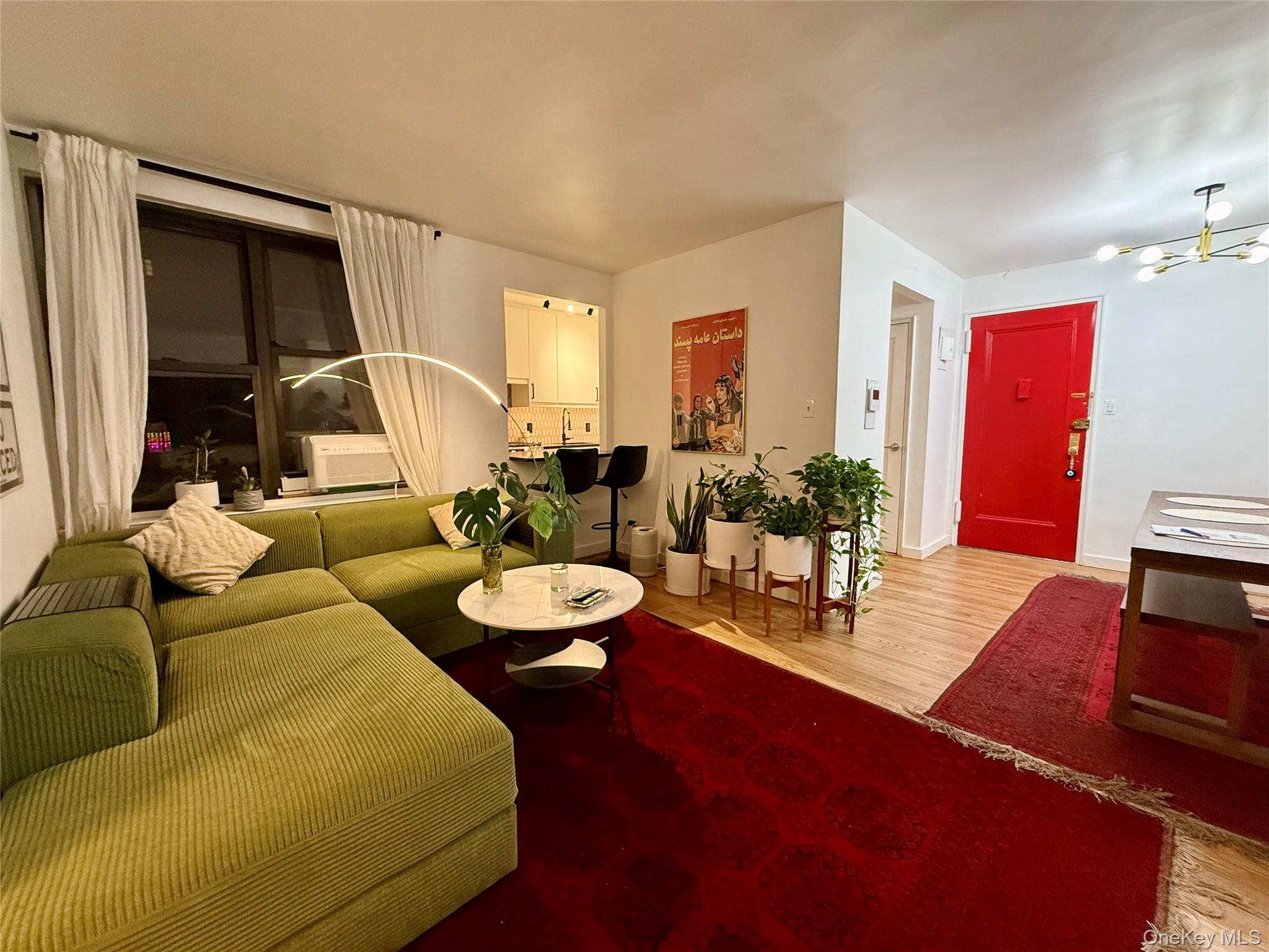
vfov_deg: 85.7
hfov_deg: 102.1
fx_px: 513
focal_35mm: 14
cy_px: 476
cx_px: 634
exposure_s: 1/60
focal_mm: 2.22
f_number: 2.2
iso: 320
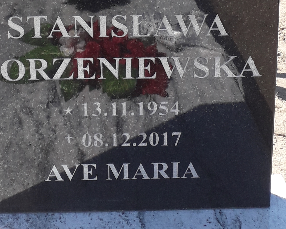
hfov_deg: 23.4
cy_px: -112
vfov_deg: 17.2
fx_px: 686
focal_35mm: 81
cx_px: 88
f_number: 1.9
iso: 40
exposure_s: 1/662
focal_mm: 3.6
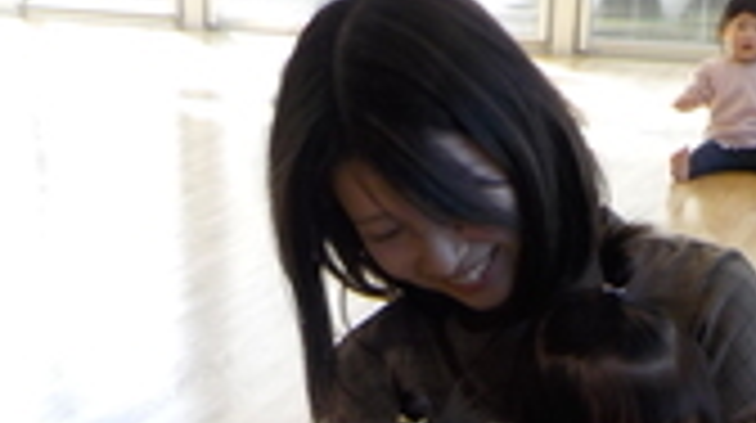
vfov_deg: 13.7
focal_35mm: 78
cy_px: 778
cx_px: 446
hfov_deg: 27.2
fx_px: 1562
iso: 125
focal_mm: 4.1
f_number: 3.3
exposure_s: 1/100
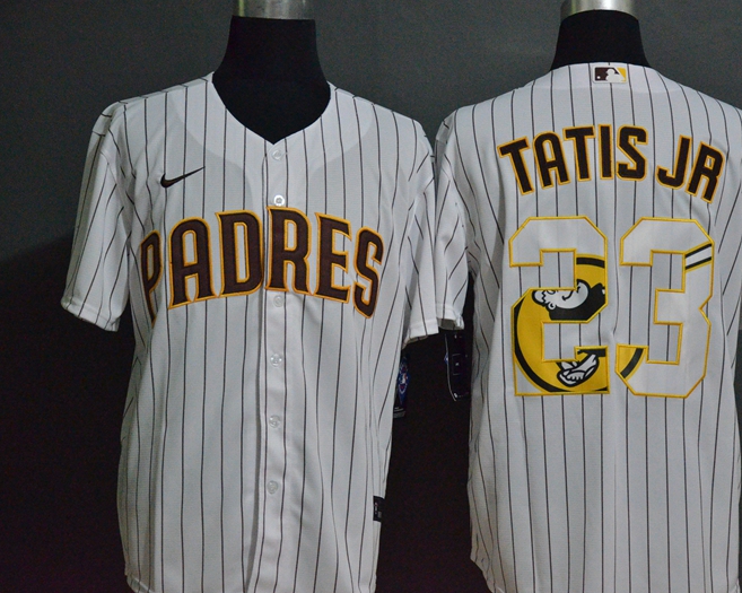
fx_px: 1954
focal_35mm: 89
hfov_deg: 21.5
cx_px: 429
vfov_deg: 17.3
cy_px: 297
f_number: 4.8
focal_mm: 52
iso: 4000
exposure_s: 1/100
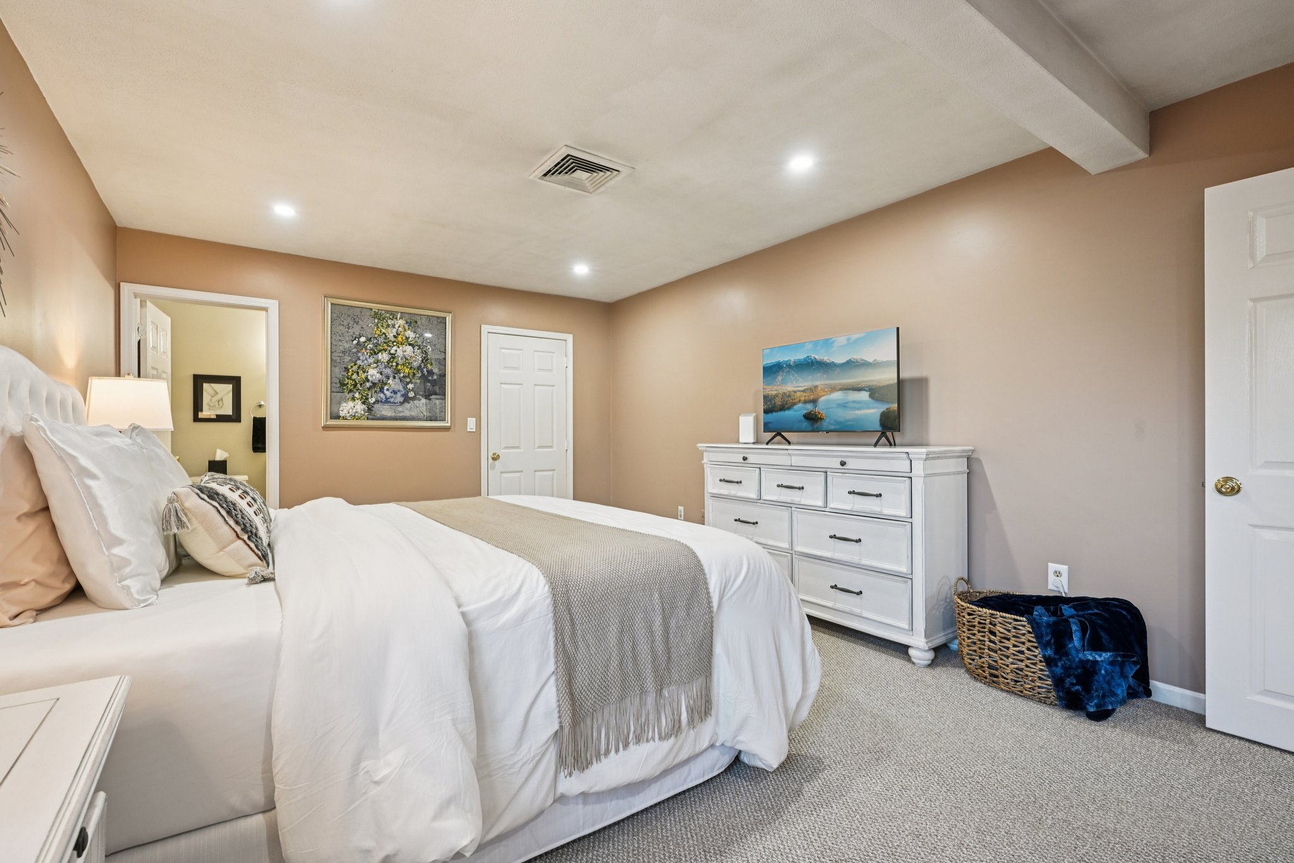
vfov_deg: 73.7
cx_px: 647
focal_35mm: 16
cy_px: 432
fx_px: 575
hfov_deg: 96.7
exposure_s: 1/13
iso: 400
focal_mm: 16
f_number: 8
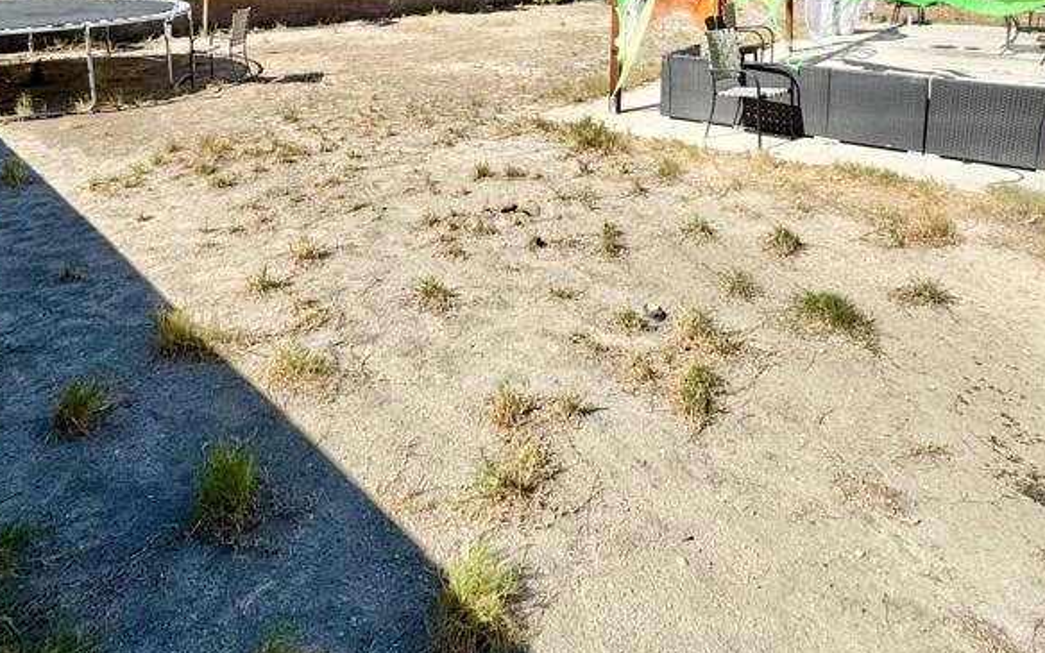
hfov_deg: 70.3
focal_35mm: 26
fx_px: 740
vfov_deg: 43.4
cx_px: 489
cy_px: 61
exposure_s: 1/3546
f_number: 2.2
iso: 50
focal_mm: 2.22
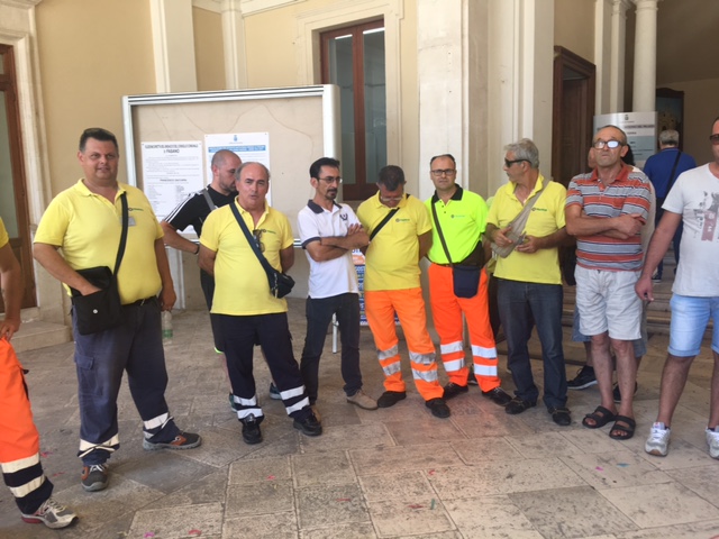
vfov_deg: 48.2
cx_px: 360
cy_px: 270
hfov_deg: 61.7
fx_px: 602
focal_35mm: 29
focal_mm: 4.15
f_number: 2.2
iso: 32
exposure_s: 1/100
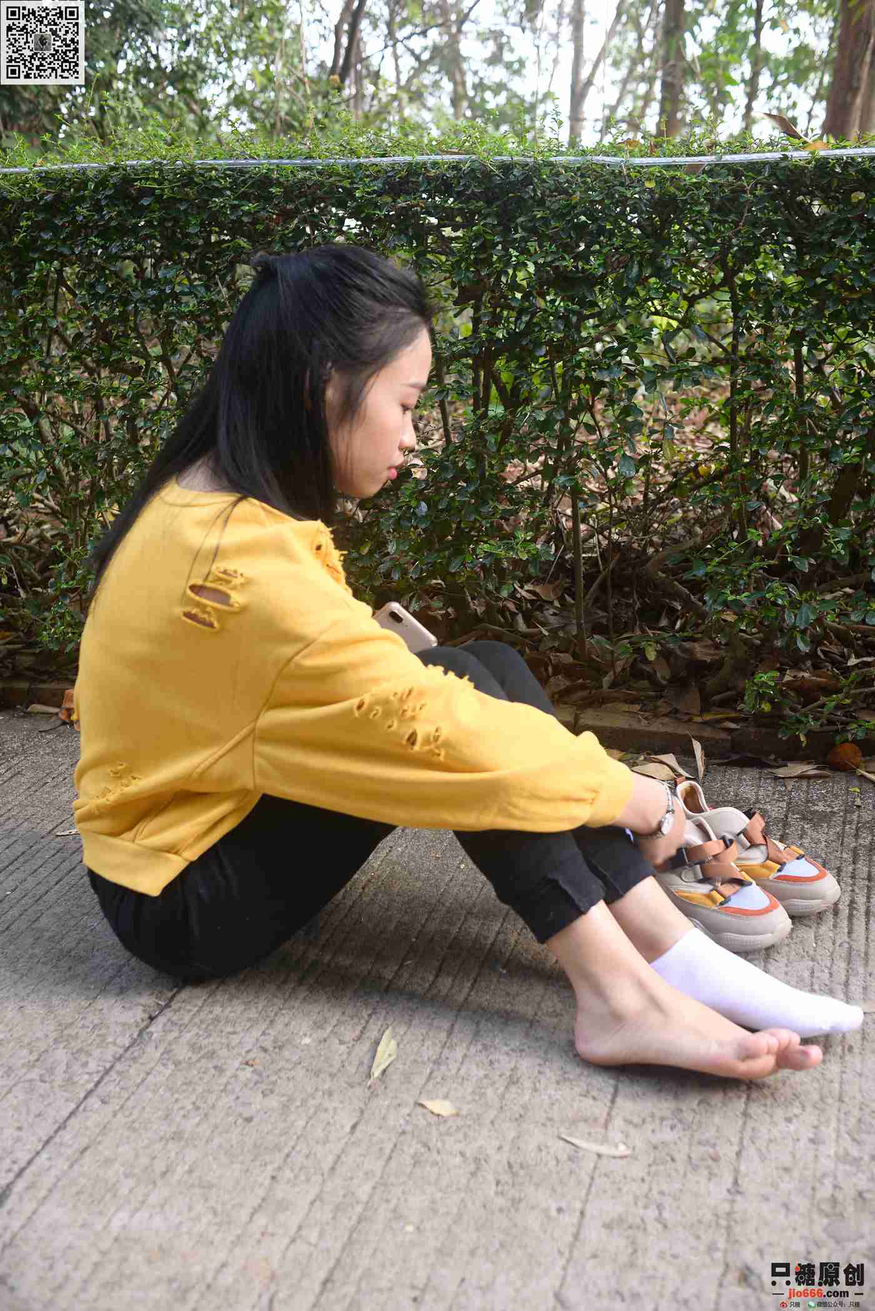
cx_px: 438
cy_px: 656
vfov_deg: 54.4
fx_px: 1275
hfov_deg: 37.9
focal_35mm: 35
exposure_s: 1/80
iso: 200
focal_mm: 35
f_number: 5.6
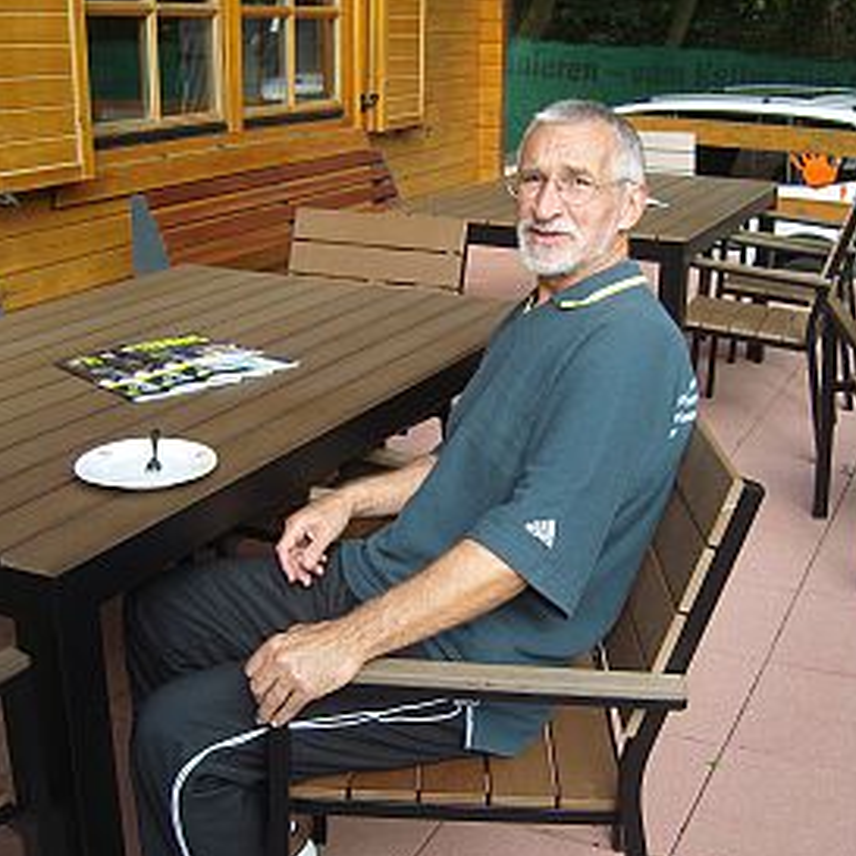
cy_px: 439
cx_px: 514
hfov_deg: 38.2
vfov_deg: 38.3
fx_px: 1231
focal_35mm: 44
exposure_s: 1/400
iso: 100
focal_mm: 7.3
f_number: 2.8
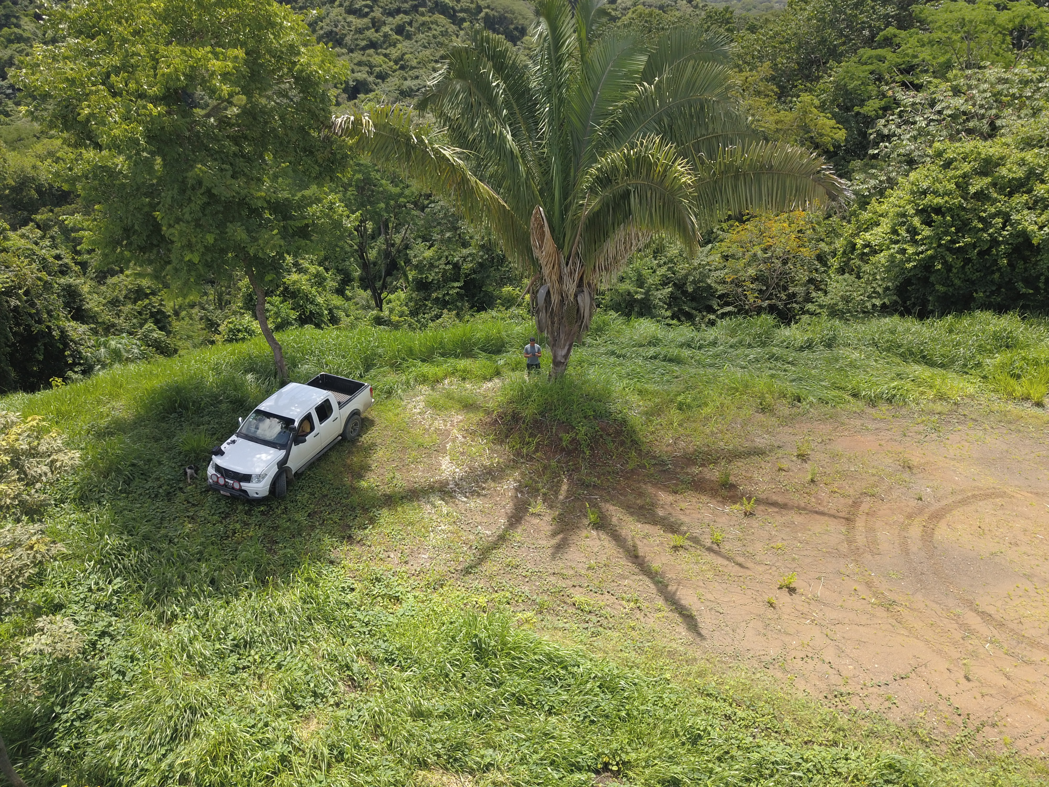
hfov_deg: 67.3
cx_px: 524
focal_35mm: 26
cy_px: 394
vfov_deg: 53.1
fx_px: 788
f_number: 2.2
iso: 100
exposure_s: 1/665
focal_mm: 4.73
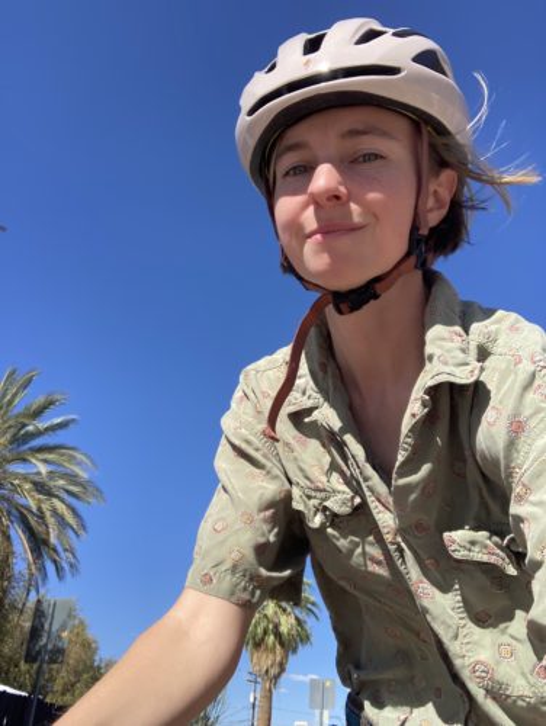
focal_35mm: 32
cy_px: 363
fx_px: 672
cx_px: 273
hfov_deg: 44.2
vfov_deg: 56.8
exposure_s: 1/553
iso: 20
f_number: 2.2
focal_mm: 2.87
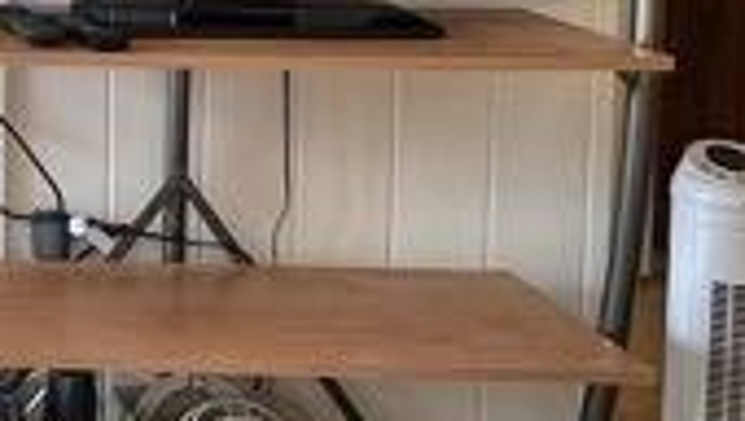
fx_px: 1483
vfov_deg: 15.5
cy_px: -99
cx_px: -346
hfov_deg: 23.2
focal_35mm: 75
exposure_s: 1/120
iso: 125
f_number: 2.2
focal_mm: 2.22
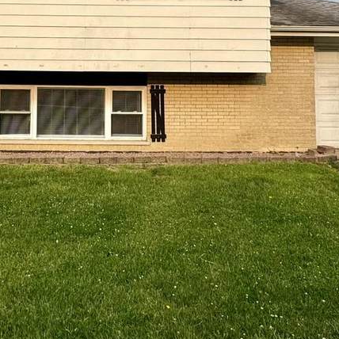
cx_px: 50
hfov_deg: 42.1
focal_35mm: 37
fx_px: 410
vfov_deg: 41.6
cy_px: 38
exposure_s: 1/1449
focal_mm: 2.22
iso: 40
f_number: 2.2
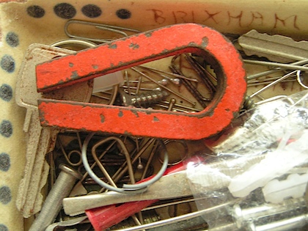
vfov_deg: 21.9
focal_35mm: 67
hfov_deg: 29.0
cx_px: 154
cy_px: 116
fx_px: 596
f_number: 3.2
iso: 200
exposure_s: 1/13
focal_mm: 11.1
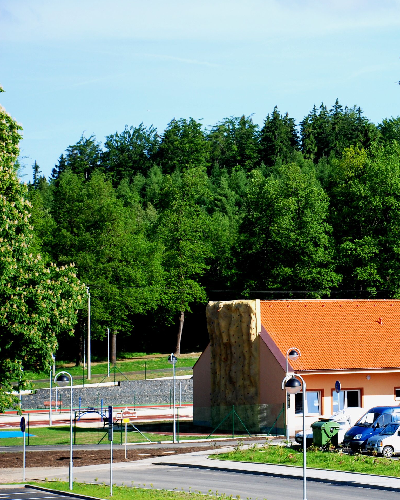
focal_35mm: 123
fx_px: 1820
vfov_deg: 15.6
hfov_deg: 12.4
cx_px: 374
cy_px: 251
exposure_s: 1/500
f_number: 5.6
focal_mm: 58
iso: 200
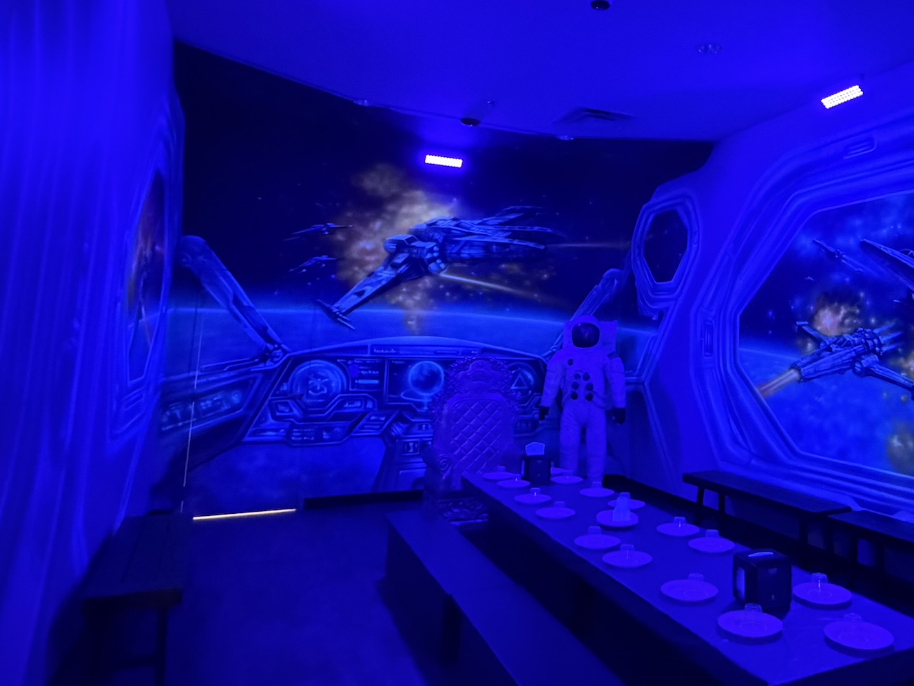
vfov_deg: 50.7
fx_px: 713
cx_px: 646
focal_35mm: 27
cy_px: 245
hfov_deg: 62.8
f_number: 2.2
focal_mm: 2.22
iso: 1600
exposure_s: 1/30
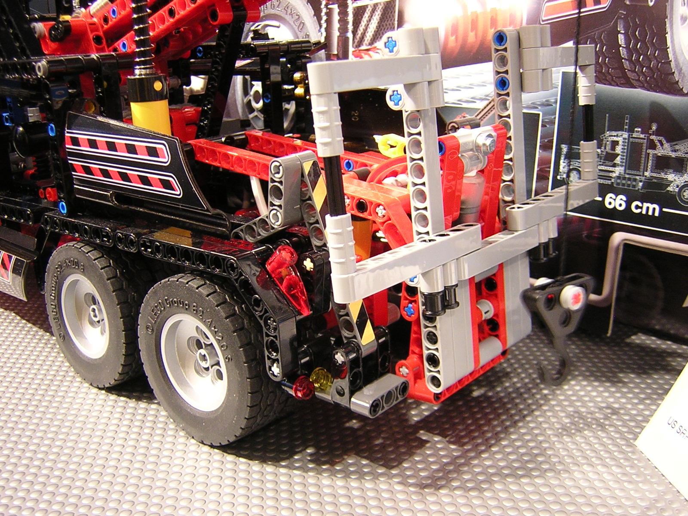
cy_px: 258
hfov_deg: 51.4
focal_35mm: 36
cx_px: 344
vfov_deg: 39.7
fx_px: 716
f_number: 2.6
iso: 263
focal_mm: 4.7
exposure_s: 1/3.5
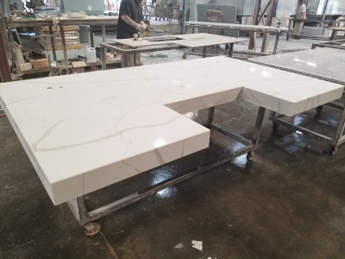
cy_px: 130
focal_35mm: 26
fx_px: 259
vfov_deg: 53.1
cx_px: 172
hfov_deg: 67.3
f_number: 1.7
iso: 80
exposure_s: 1/60
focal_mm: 4.25
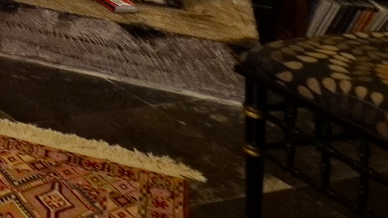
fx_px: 1114
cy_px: -455
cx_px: -547
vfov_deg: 8.9
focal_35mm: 108
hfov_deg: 13.9
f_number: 2.8
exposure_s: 1/30
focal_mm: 11
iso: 1000
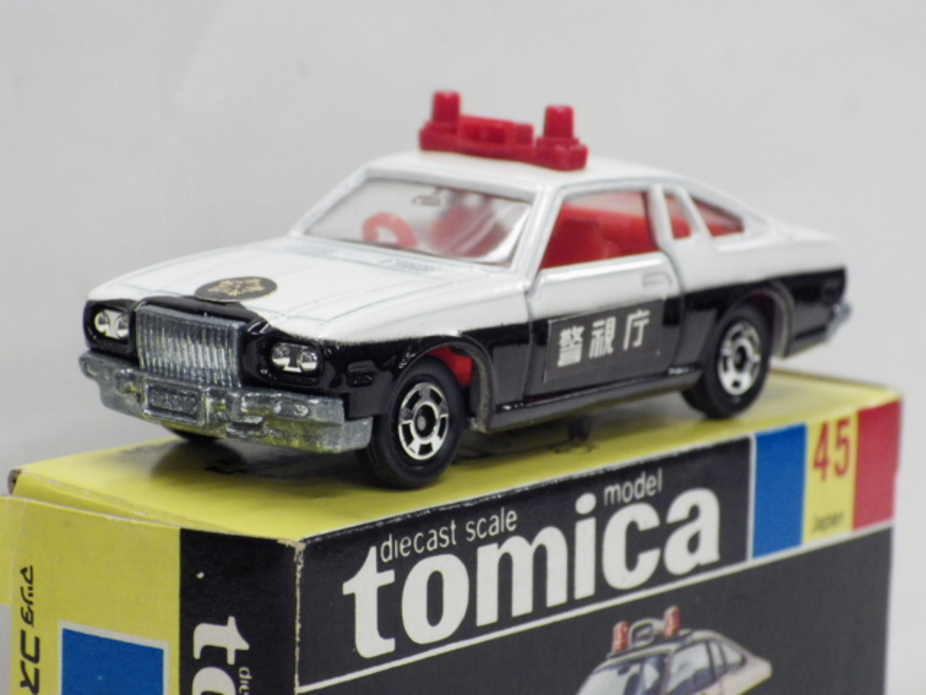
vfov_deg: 9.6
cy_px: 348
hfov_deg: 12.7
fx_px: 4146
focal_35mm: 155
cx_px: 463
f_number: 5.2
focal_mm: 27.8
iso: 800
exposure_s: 1/50
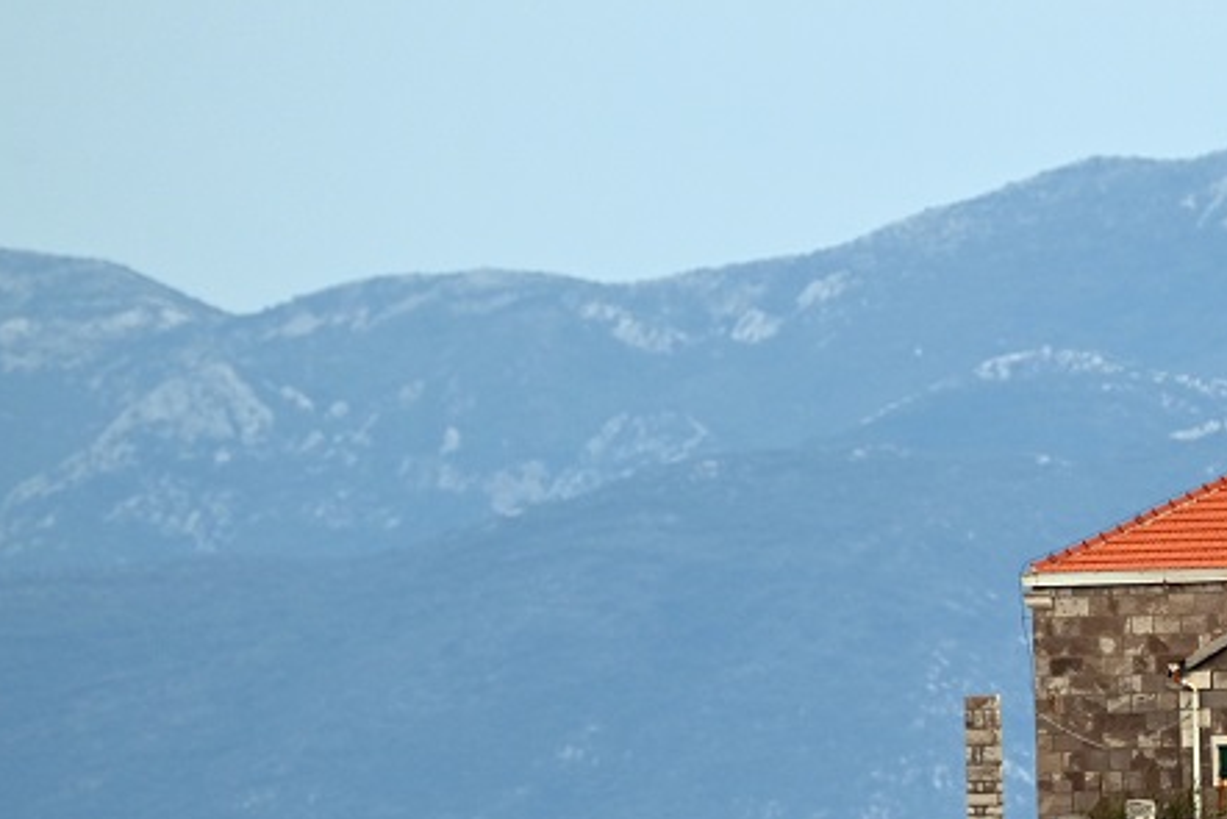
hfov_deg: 3.2
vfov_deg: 2.1
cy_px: 630
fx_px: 21990
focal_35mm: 645
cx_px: 1244
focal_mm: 300
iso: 400
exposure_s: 1/800
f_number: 5.6
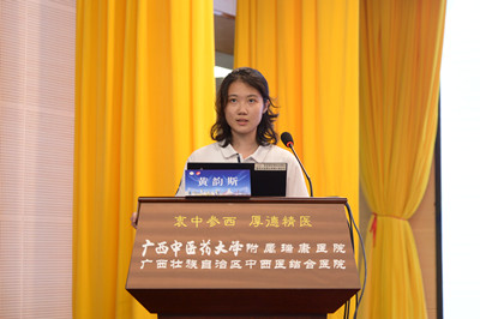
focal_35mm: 85
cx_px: 240
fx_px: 1132
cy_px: 160
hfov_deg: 23.9
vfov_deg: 16.0
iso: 1250
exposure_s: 1/100
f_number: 4.5
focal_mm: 85
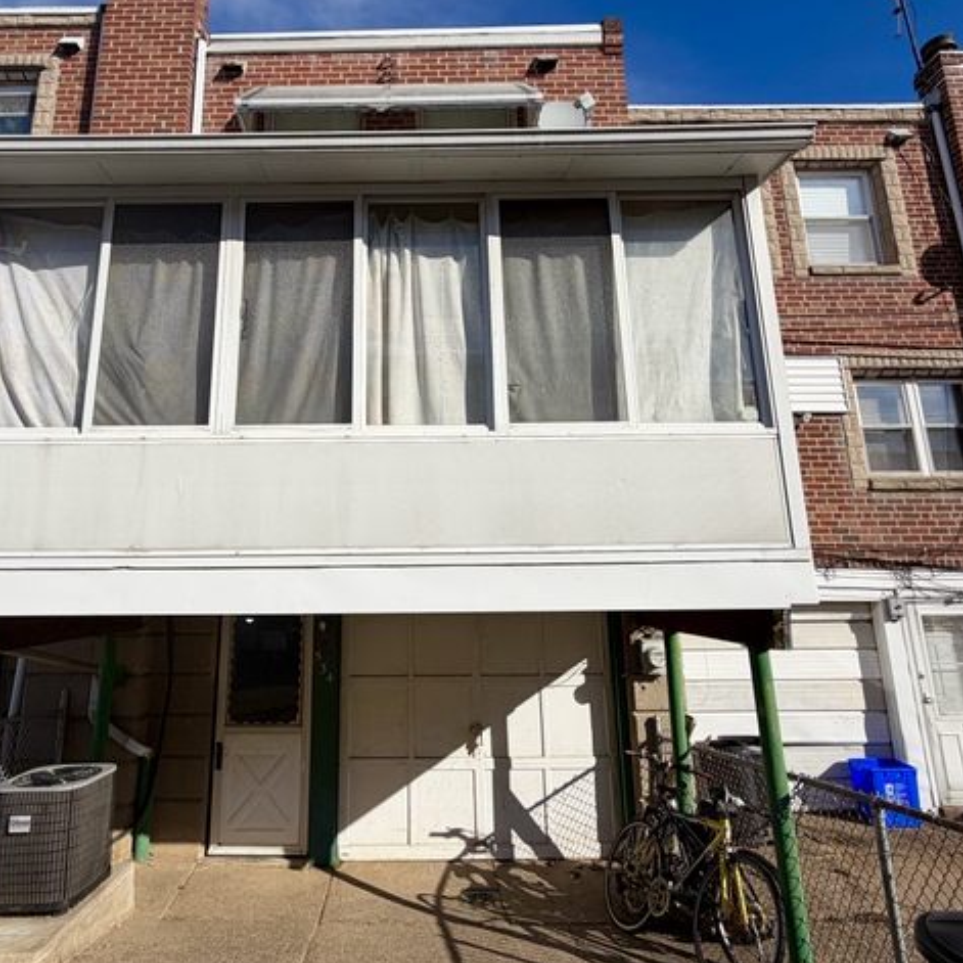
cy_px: 438
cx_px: 407
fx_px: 661
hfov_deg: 71.7
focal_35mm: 21
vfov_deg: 72.0
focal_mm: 2.22
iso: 20
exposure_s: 1/1368
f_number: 2.2
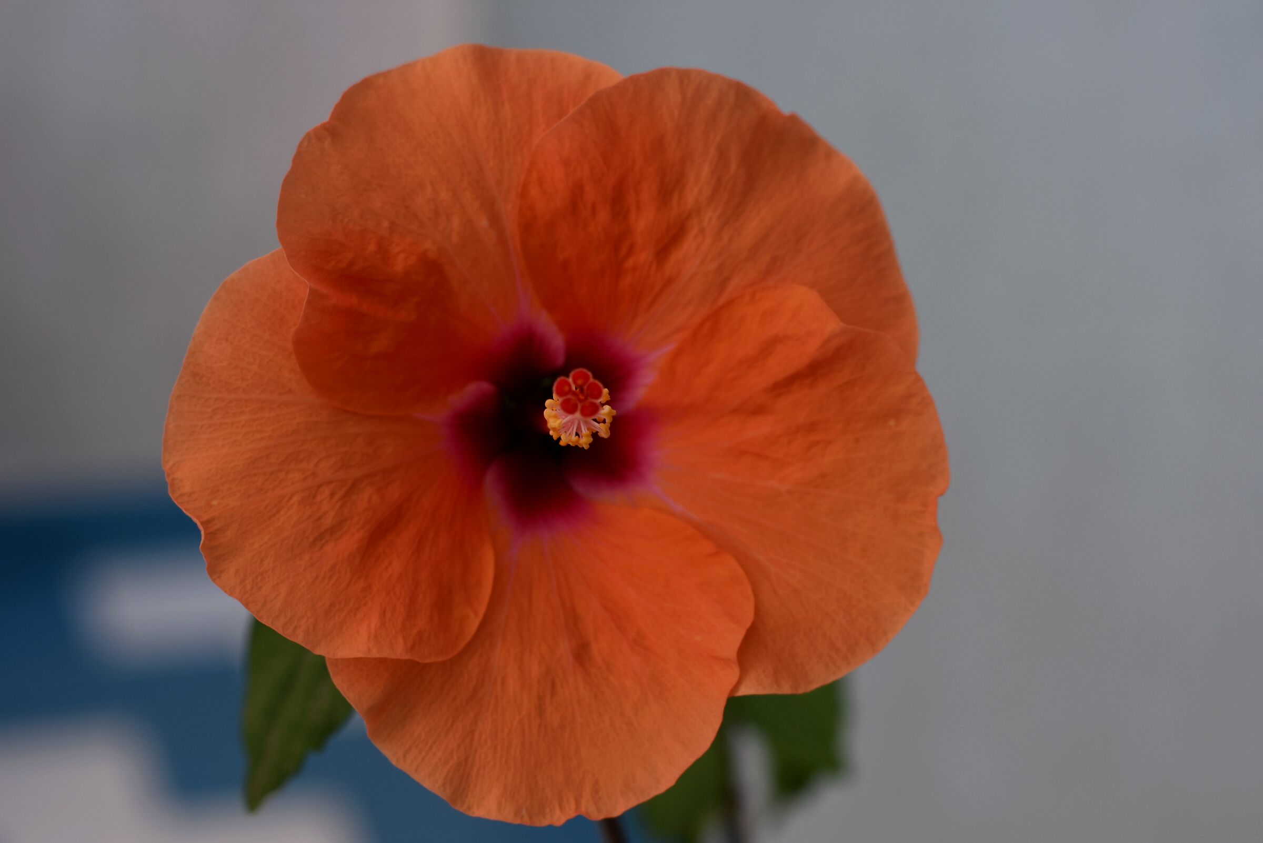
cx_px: 632
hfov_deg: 27.0
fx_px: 2632
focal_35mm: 75
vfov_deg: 18.2
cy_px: 422
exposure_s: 1/80
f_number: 4
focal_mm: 50
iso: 180
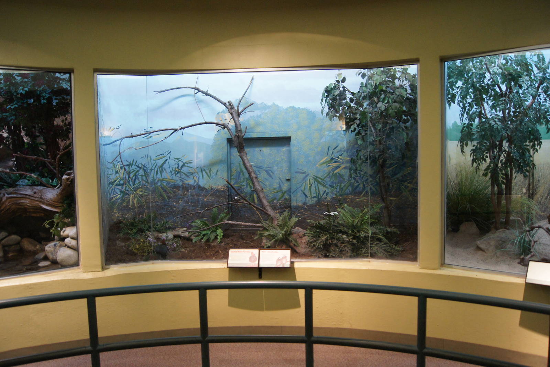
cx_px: 275
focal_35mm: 27
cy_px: 184
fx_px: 413
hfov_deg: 67.4
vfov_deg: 47.9
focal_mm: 18
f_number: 3.5
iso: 1600
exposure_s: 1/50
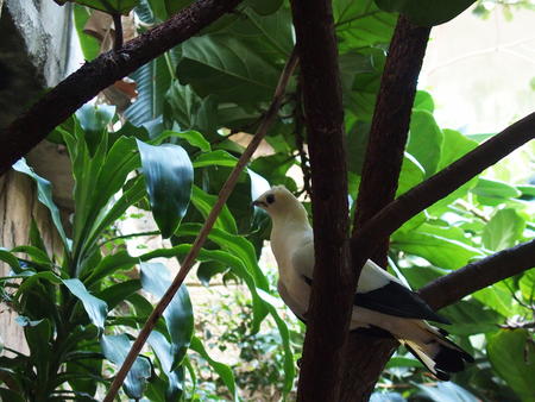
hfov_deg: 27.8
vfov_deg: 21.0
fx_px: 1082
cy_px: 201
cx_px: 268
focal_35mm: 70
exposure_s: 1/60
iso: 640
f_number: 2.8
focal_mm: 14.5
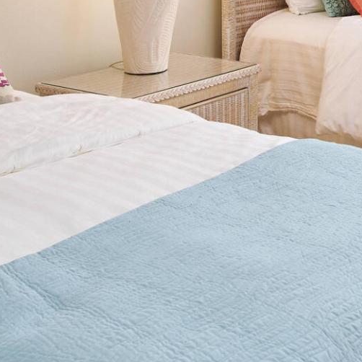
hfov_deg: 22.3
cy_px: -128
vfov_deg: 21.6
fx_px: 840
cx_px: 446
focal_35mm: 71
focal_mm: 7
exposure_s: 1/250
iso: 100
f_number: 4
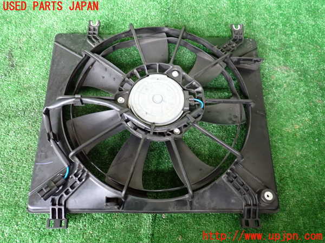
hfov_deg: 60.0
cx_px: 162
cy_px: 122
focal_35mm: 30
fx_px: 282
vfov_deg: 46.8
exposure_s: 1/30
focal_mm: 5.4
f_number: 2.3
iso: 800
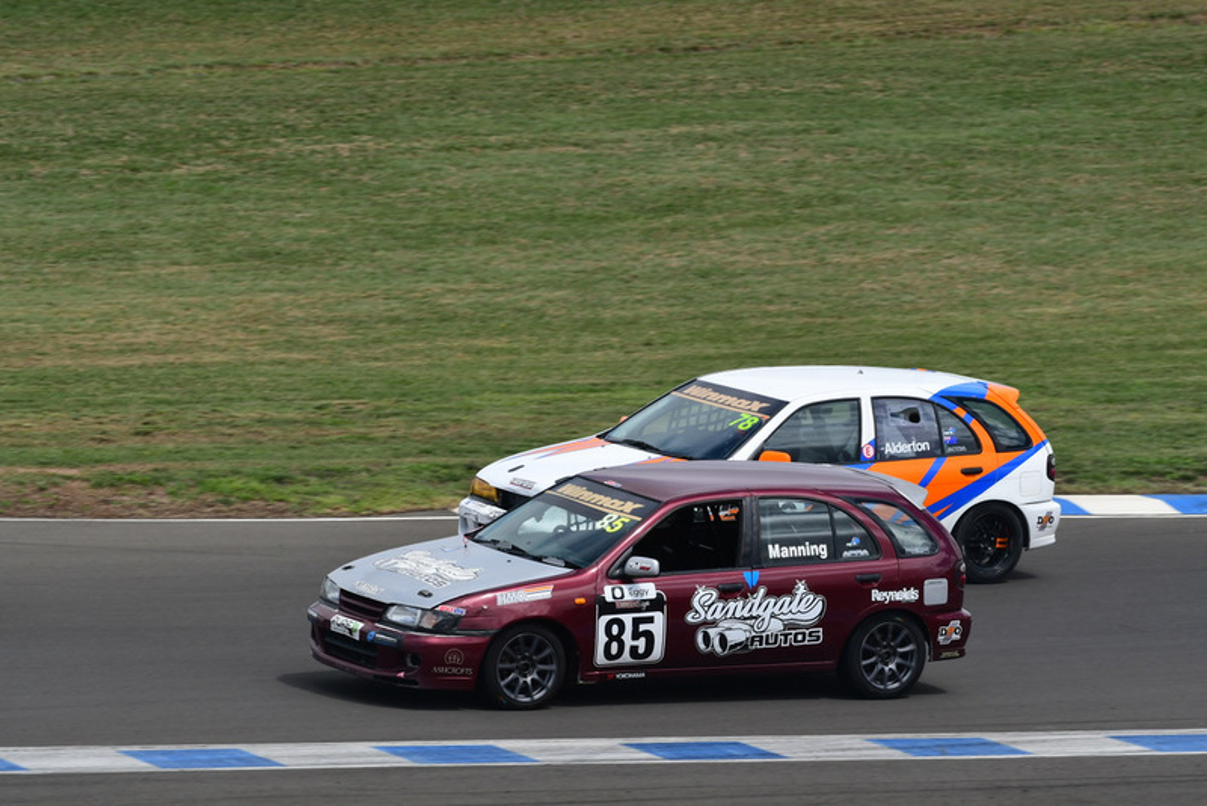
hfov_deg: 5.5
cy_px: 403
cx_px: 604
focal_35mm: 375
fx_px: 12577
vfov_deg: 3.7
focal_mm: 250
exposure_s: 1/640
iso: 320
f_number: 10
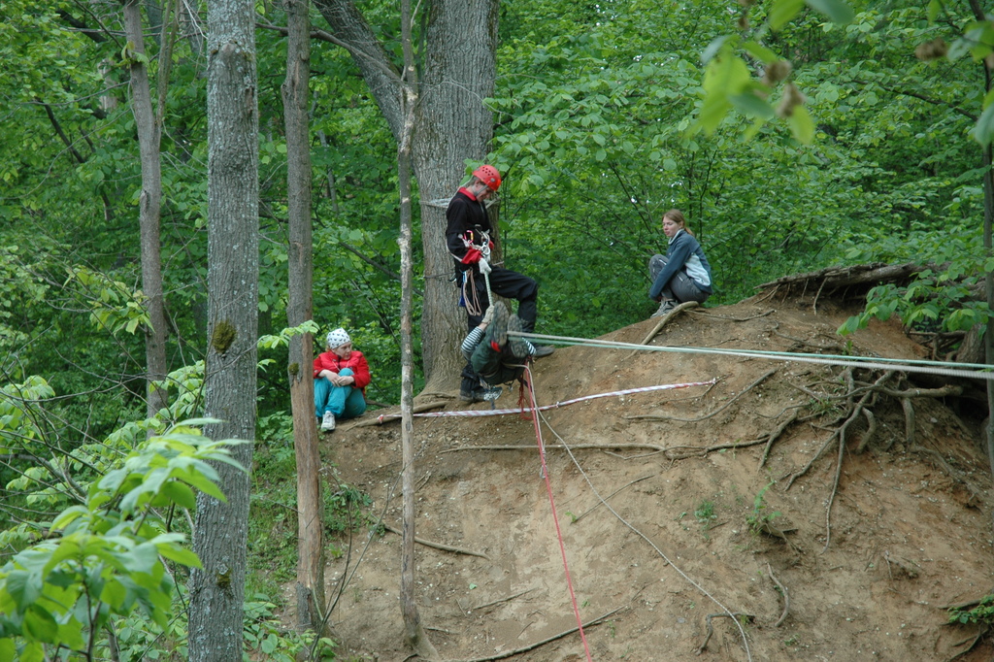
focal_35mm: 105
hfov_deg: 19.5
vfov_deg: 13.0
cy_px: 331
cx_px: 497
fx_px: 2898
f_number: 4.5
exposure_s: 1/50
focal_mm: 70
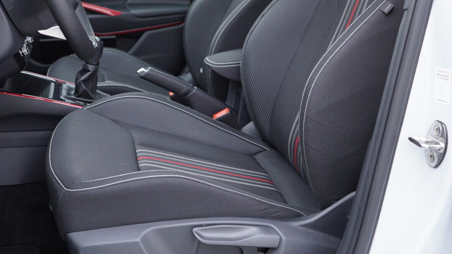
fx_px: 599
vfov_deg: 23.6
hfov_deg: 41.2
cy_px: 56
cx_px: 194
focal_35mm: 50
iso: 160
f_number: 2.8
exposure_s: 1/40
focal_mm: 24
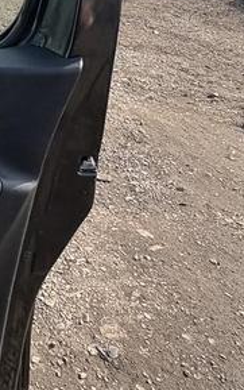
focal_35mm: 46
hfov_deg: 23.3
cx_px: -109
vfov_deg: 41.3
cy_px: 69
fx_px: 489
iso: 64
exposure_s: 1/669
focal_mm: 2.22
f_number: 2.2
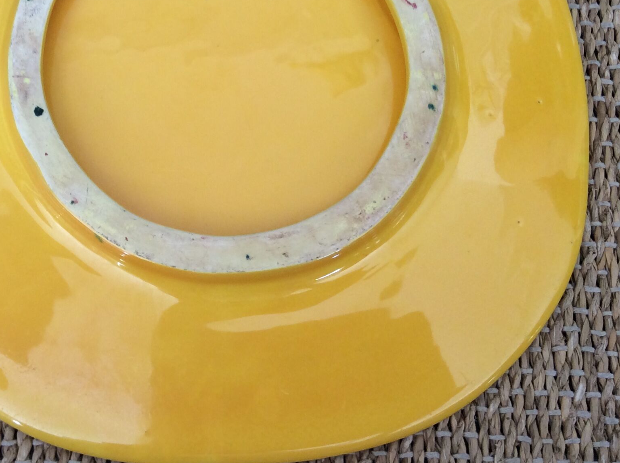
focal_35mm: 54
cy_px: 127
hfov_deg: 35.2
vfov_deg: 26.7
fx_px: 966
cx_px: 197
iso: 40
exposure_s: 1/33
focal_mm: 3.3
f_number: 2.4
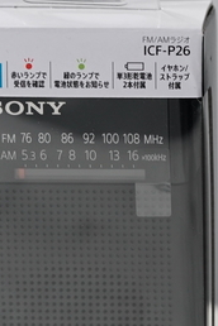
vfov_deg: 5.8
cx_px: 450
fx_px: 3242
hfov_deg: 3.8
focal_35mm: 357
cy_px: 211
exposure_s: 1/50
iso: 800
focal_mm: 90
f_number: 4
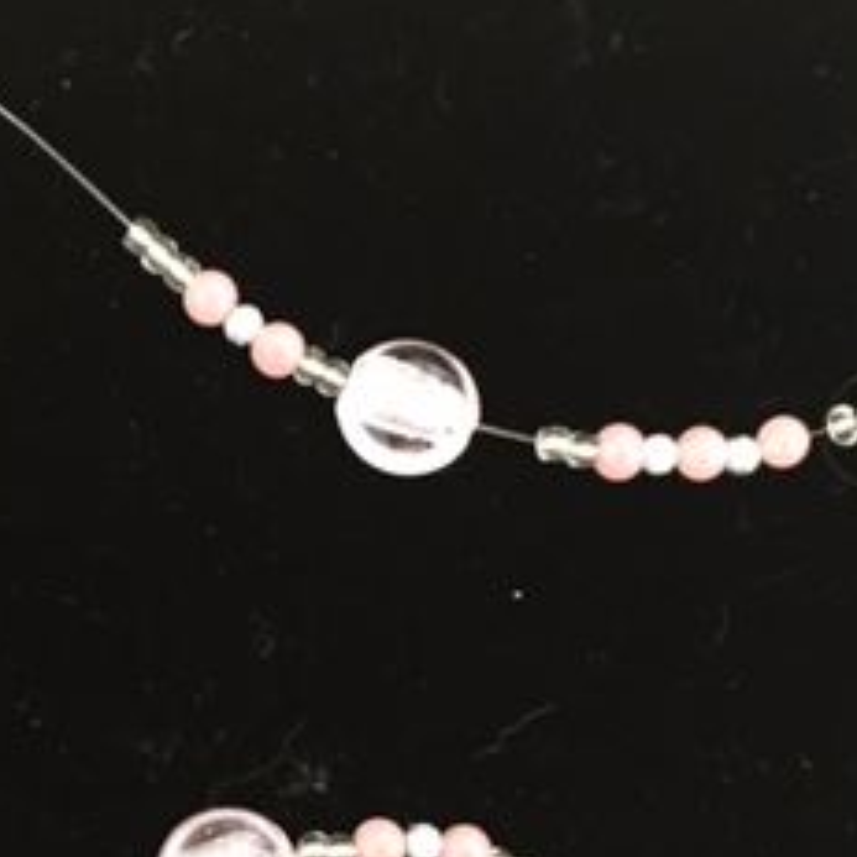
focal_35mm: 71
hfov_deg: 24.0
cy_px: 634
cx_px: 189
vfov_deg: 24.1
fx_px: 1989
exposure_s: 1/17
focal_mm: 4.15
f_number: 2.2
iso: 320
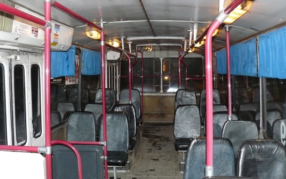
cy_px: 97
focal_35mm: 39
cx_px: 143
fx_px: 304
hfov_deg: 50.4
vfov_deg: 32.7
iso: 400
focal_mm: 6
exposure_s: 1/30
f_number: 2.8
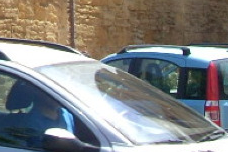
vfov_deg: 6.5
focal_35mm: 203
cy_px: -193
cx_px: -248
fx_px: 1287
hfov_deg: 9.4
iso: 64
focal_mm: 6.2
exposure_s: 1/402
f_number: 2.8
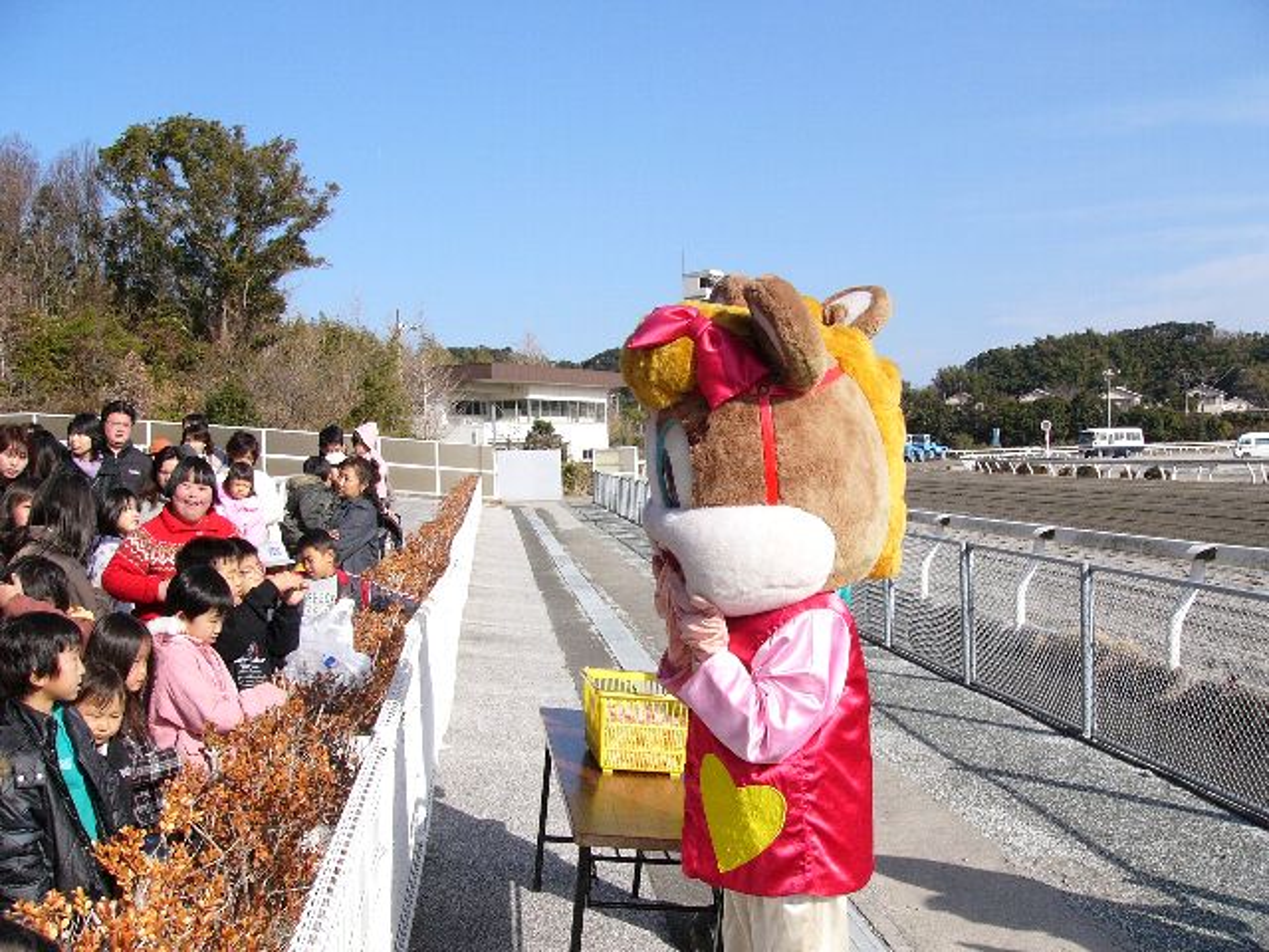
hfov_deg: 51.4
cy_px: 476
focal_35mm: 36
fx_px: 1320
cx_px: 634
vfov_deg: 39.7
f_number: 5.6
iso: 100
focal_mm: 6
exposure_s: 1/1000
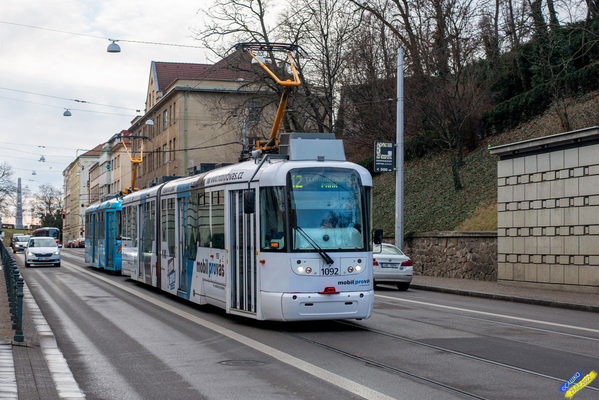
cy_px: 200
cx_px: 300
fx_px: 832
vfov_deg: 27.0
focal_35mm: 50
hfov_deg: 39.6
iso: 400
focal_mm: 50
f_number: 4.5
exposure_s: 1/320
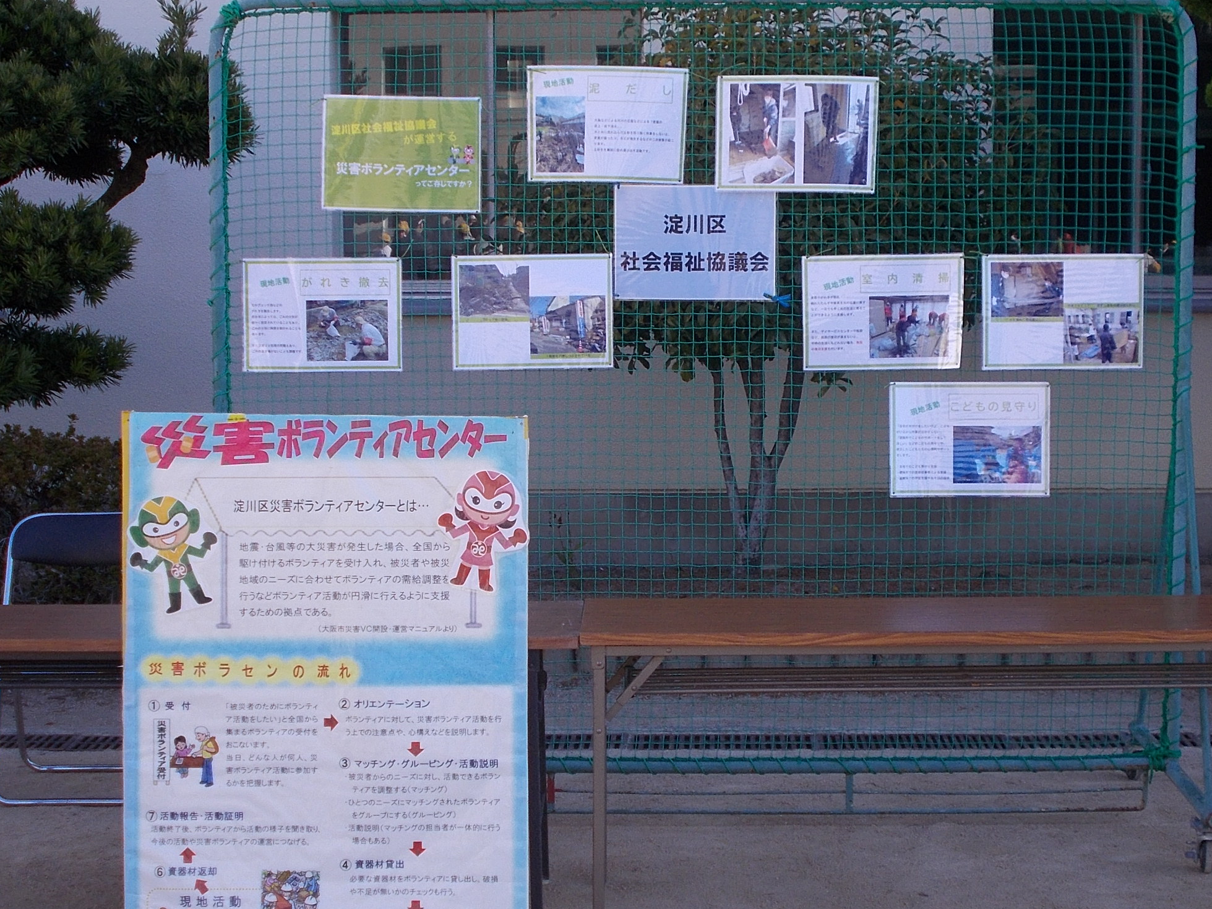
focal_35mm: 58
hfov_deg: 33.2
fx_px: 2031
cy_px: 487
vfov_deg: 25.2
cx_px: 668
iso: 100
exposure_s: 1/250
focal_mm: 9
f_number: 4.5
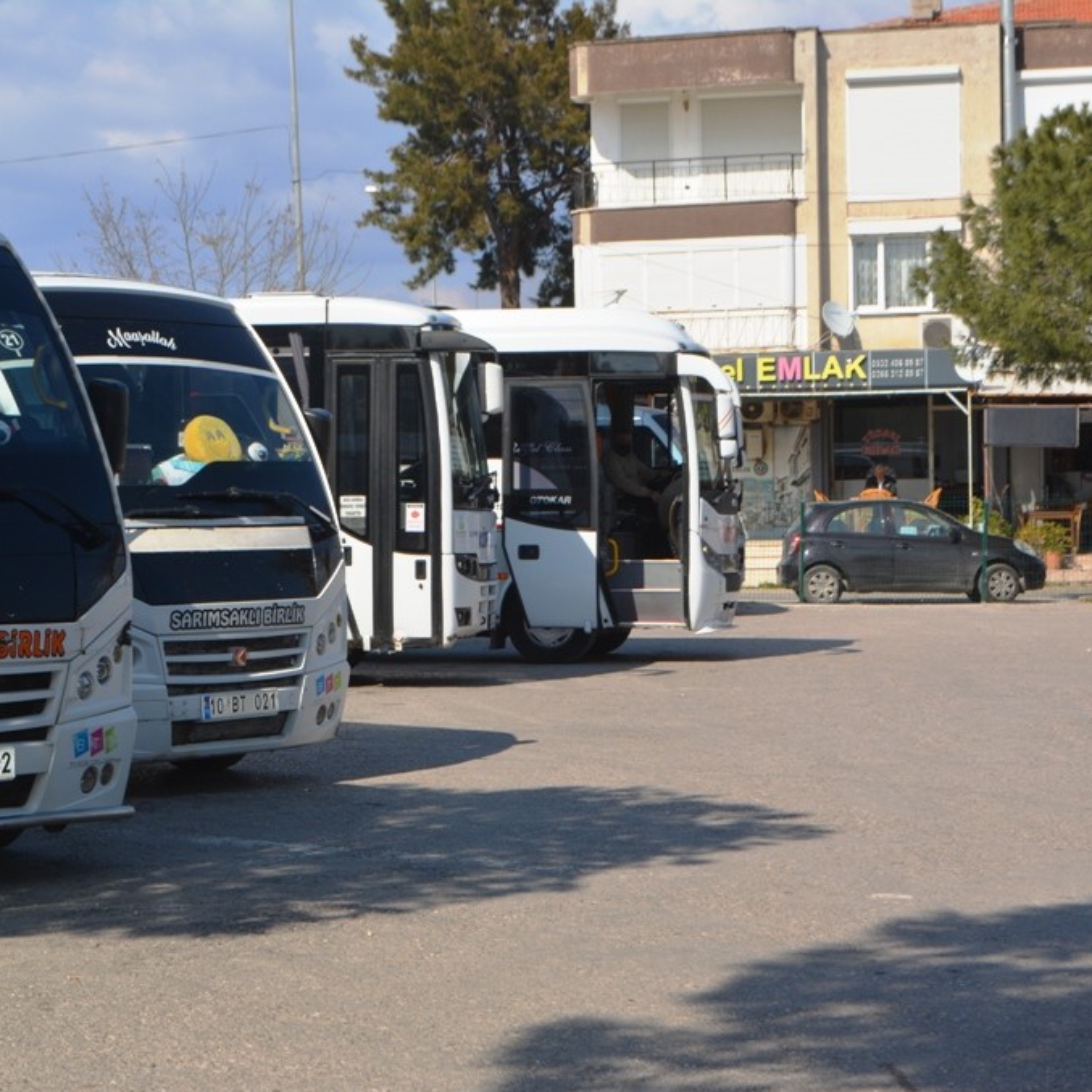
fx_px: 2891
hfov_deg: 21.3
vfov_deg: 21.4
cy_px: 548
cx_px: 329
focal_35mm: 81
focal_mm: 42
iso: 100
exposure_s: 1/200
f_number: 11
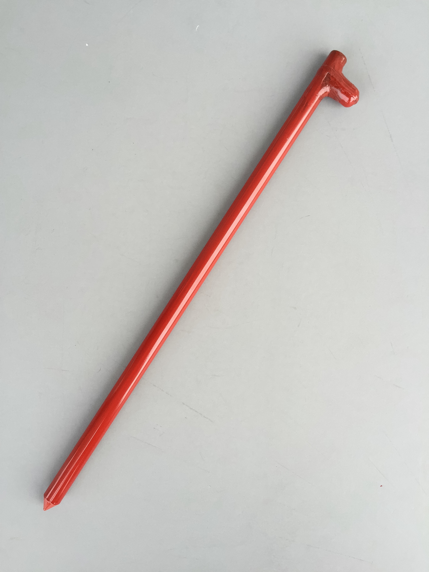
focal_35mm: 29
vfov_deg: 61.7
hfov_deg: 48.2
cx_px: 214
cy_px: 286
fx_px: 479
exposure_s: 1/120
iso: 50
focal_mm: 4.15
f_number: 2.2
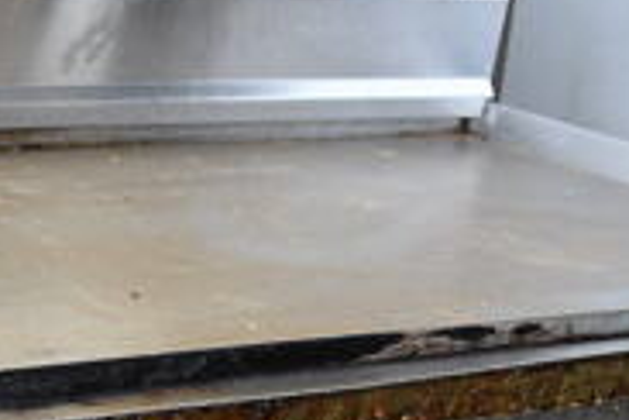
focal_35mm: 90
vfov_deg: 14.0
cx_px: 72
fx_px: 1572
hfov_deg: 22.1
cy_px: 678
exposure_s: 1/200
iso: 800
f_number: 3.5
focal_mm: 18
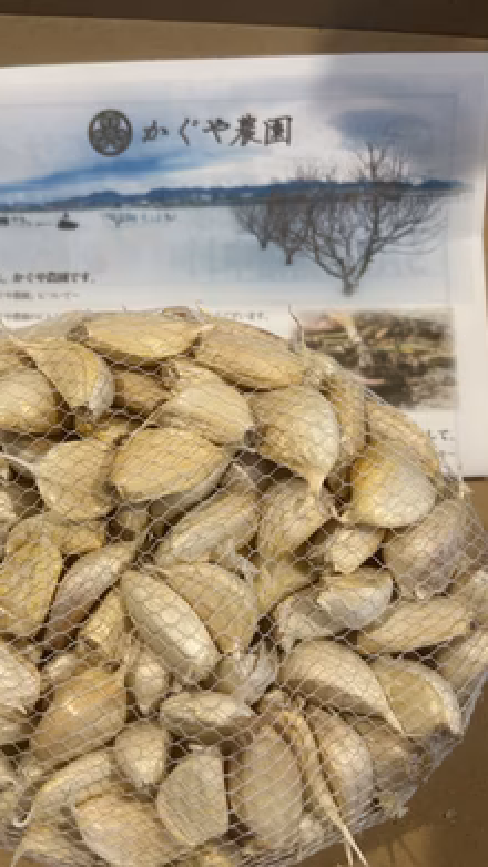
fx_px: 667
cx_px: 177
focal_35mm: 29
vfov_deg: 66.1
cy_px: 441
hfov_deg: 39.9
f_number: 1.5
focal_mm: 5.7
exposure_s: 1/50
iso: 125
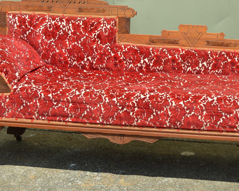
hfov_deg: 21.0
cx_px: 126
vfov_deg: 16.9
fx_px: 644
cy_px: 76
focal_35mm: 91
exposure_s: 1/640
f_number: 5.6
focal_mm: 38
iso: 100
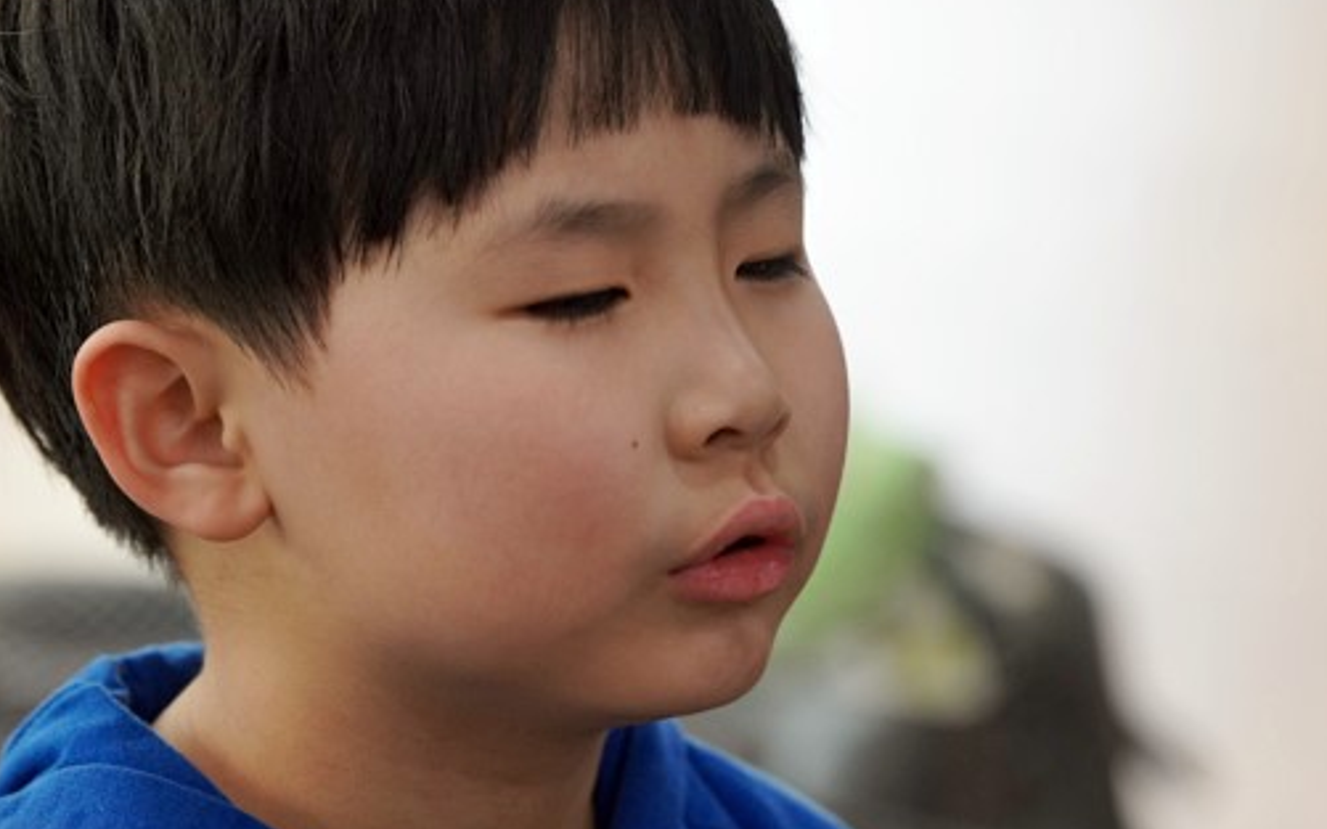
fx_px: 13235
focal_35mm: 366
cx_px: 503
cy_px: 336
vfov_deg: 3.6
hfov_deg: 5.7
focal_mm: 200
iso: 1000
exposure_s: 1/250
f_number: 4
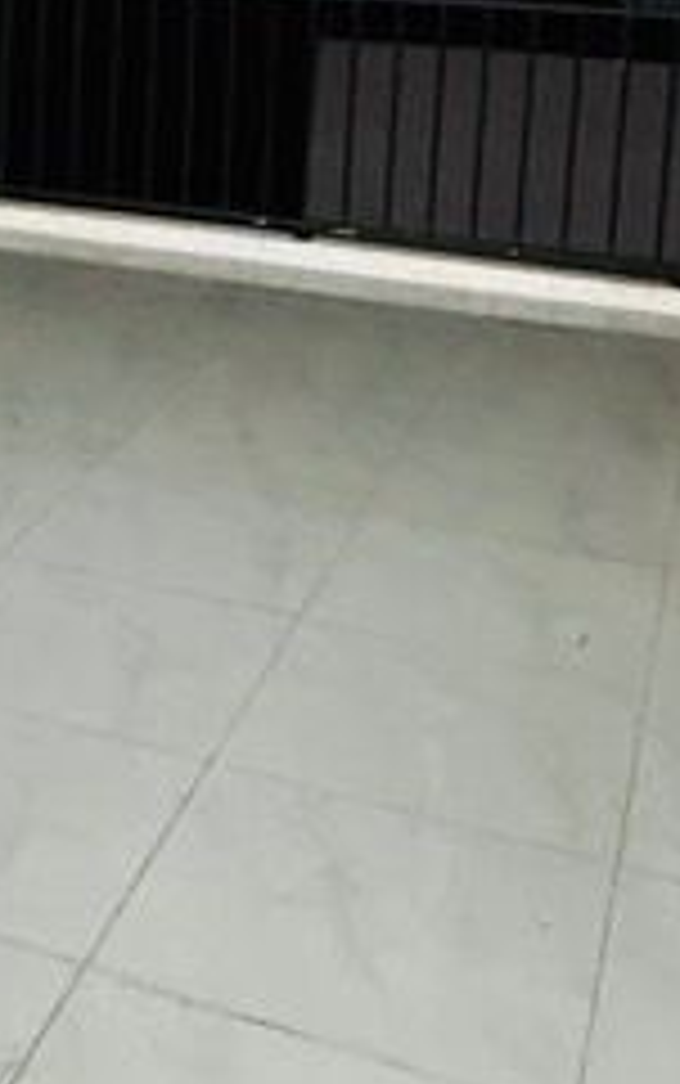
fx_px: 1865
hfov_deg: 19.1
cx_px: -203
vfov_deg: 31.1
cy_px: 130
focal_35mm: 63
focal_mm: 2.22
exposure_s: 1/50
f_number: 2.2
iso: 1000
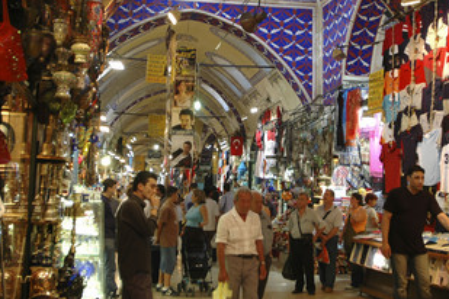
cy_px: 100
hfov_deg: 40.3
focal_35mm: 49
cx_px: 254
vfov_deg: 27.4
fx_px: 611
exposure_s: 1/30
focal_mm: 24
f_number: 2.8
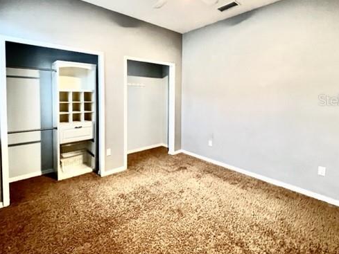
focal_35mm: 17
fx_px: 167
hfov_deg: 91.0
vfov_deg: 73.8
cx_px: 162
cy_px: 100
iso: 640
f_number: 1.8
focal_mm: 1.57
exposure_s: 1/60
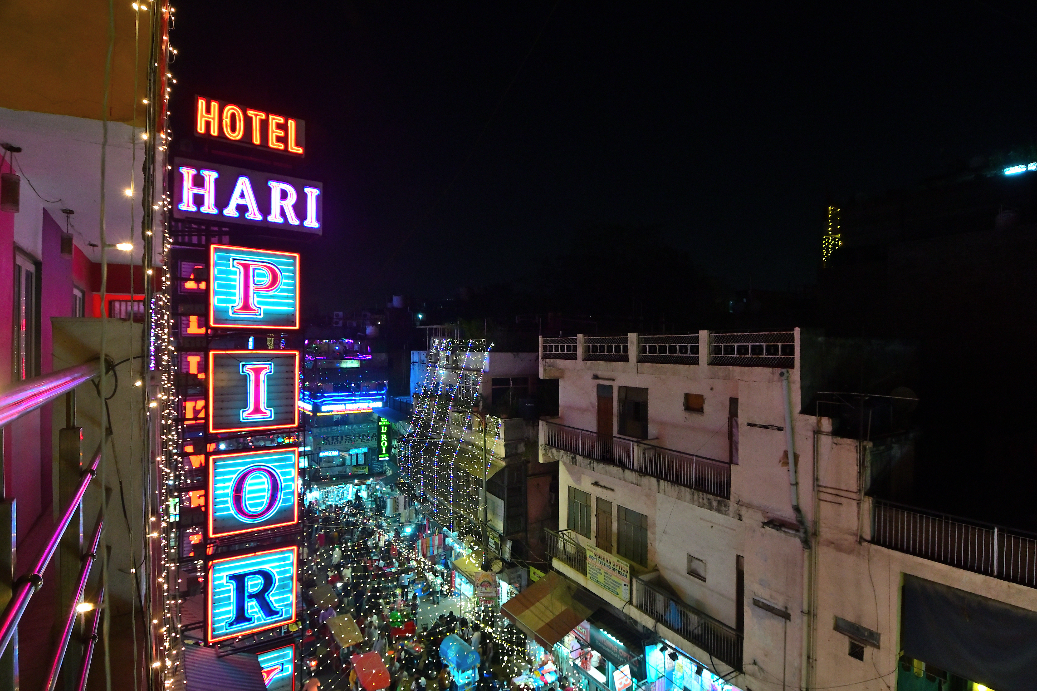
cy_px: 346
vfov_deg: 36.9
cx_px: 518
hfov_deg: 53.1
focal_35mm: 36
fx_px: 1037
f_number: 6.3
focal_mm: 24
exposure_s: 1/30
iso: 1000
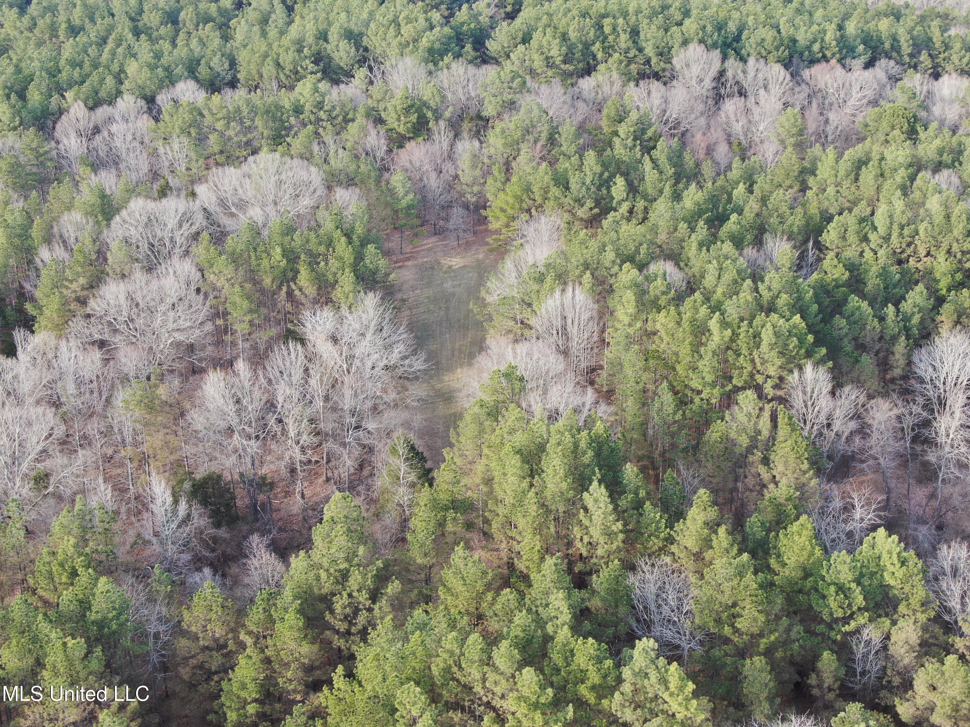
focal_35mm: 48
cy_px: 364
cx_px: 485
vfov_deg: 30.3
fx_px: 1345
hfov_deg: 39.7
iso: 100
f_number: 3.8
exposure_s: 1/60
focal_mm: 8.6
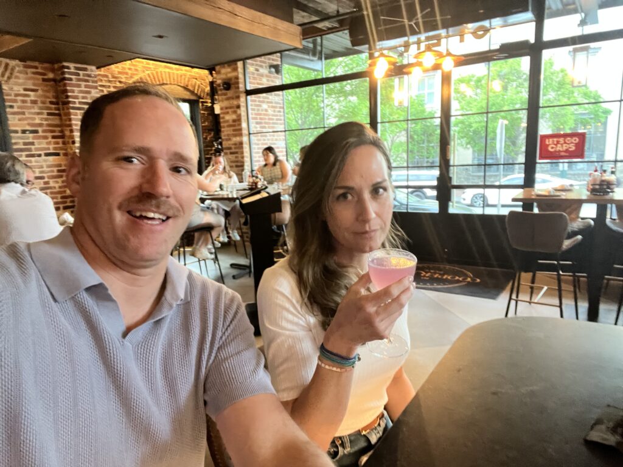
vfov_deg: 58.9
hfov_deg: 73.9
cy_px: 234
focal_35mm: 23
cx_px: 312
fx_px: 414
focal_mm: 2.71
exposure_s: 1/15
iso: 800
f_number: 2.2
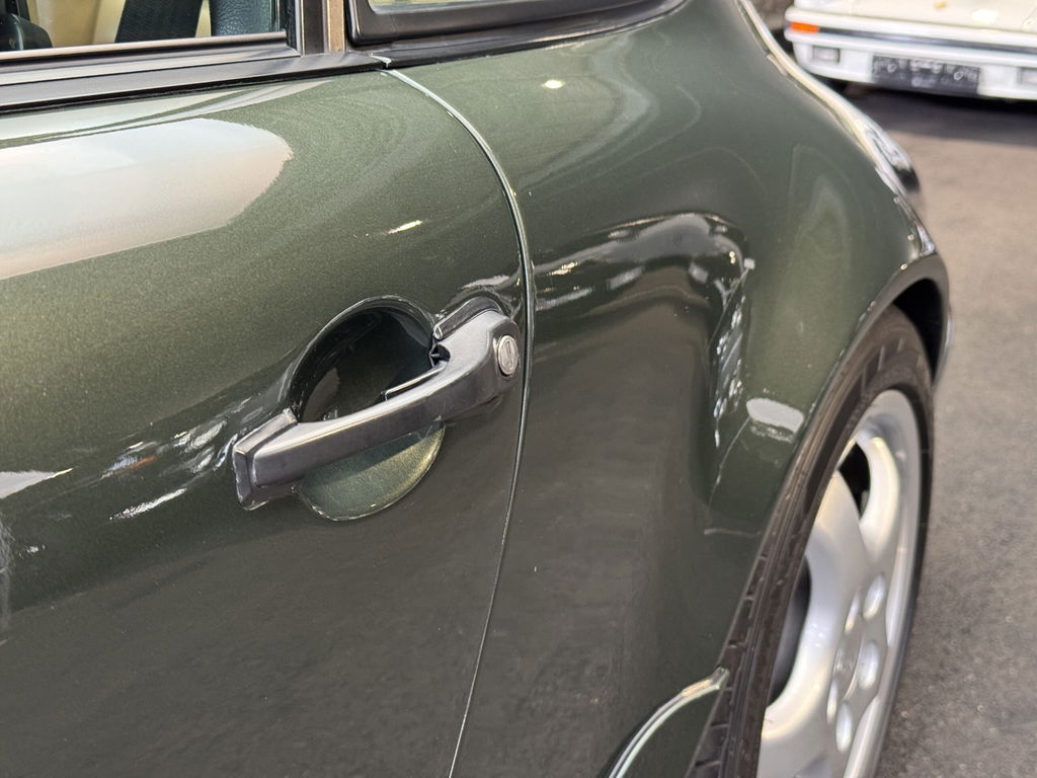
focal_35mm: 48
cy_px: 389
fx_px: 1438
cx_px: 518
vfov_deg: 30.3
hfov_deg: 39.7
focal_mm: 6.76
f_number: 1.78
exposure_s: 1/33
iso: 320
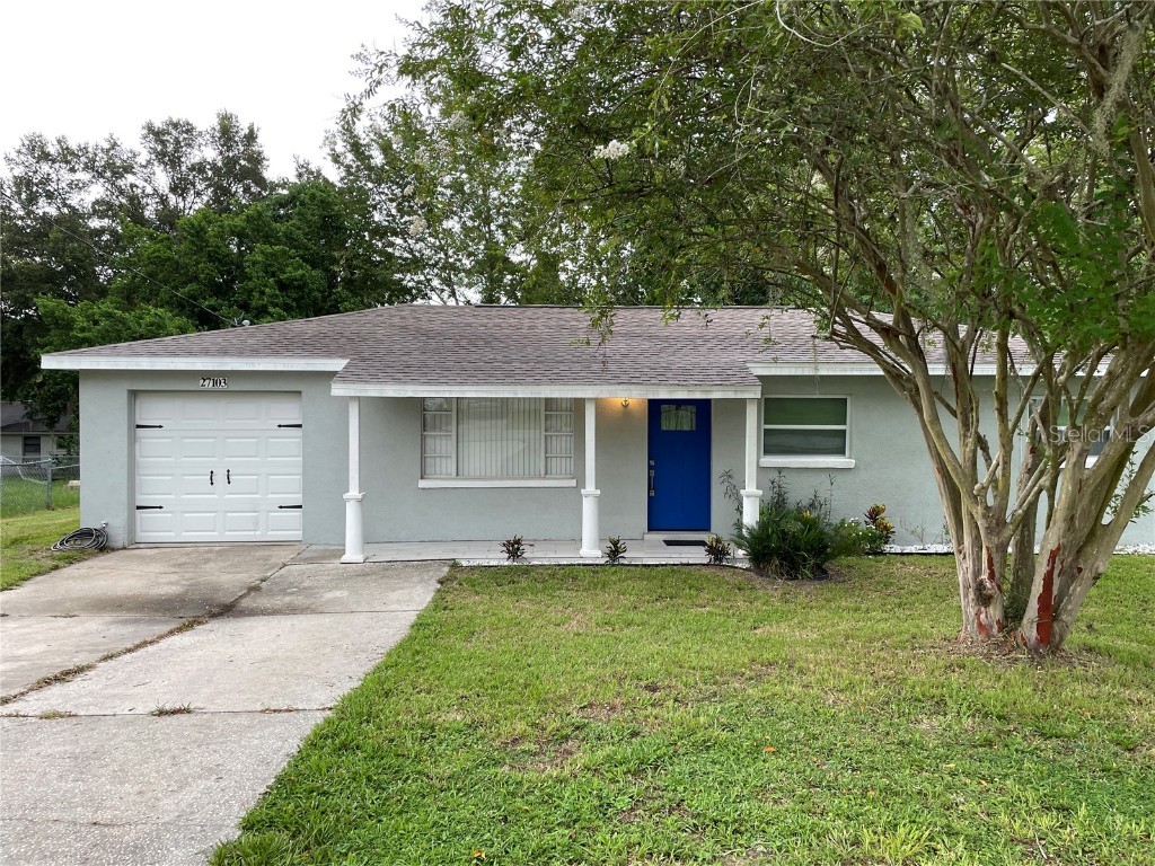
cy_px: 433
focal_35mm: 26
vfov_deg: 53.1
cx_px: 578
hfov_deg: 67.3
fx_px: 868
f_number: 1.6
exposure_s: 1/121
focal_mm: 4.2
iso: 64
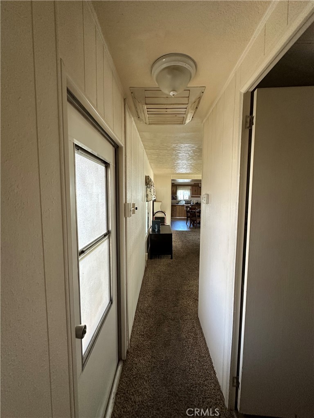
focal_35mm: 14
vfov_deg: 102.1
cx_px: 157
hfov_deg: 85.7
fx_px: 169
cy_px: 209
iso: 250
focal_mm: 2.22
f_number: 2.2
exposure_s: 1/60
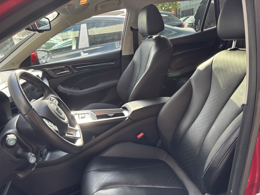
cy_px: 98
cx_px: 130
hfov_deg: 67.3
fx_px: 195
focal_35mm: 26
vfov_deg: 53.1
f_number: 1.6
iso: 64
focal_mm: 5.96
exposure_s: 1/127
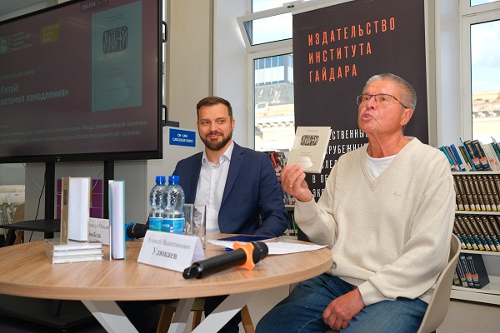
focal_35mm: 35
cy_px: 166
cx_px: 250
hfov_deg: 54.4
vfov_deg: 37.9
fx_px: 486
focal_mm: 23
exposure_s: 1/125
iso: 400
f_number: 4
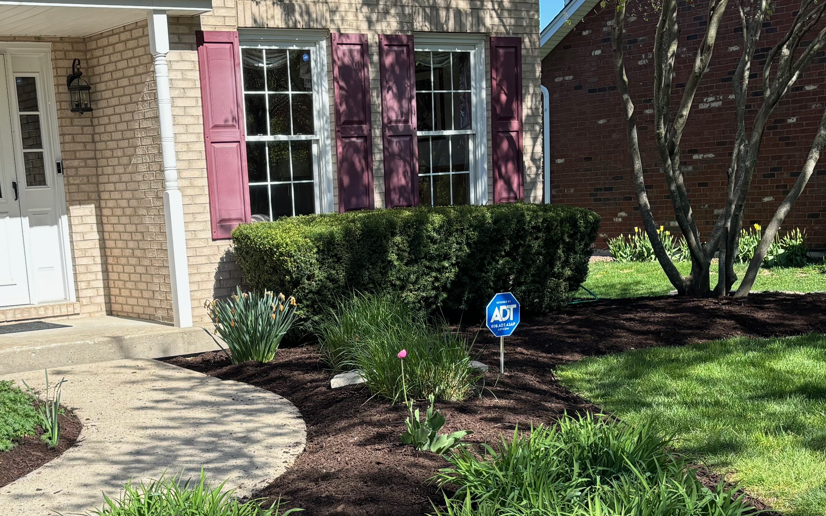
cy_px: 456
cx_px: 316
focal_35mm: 56
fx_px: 1261
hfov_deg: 36.1
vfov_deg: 22.6
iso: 50
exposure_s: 1/1418
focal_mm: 5.96
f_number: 1.6
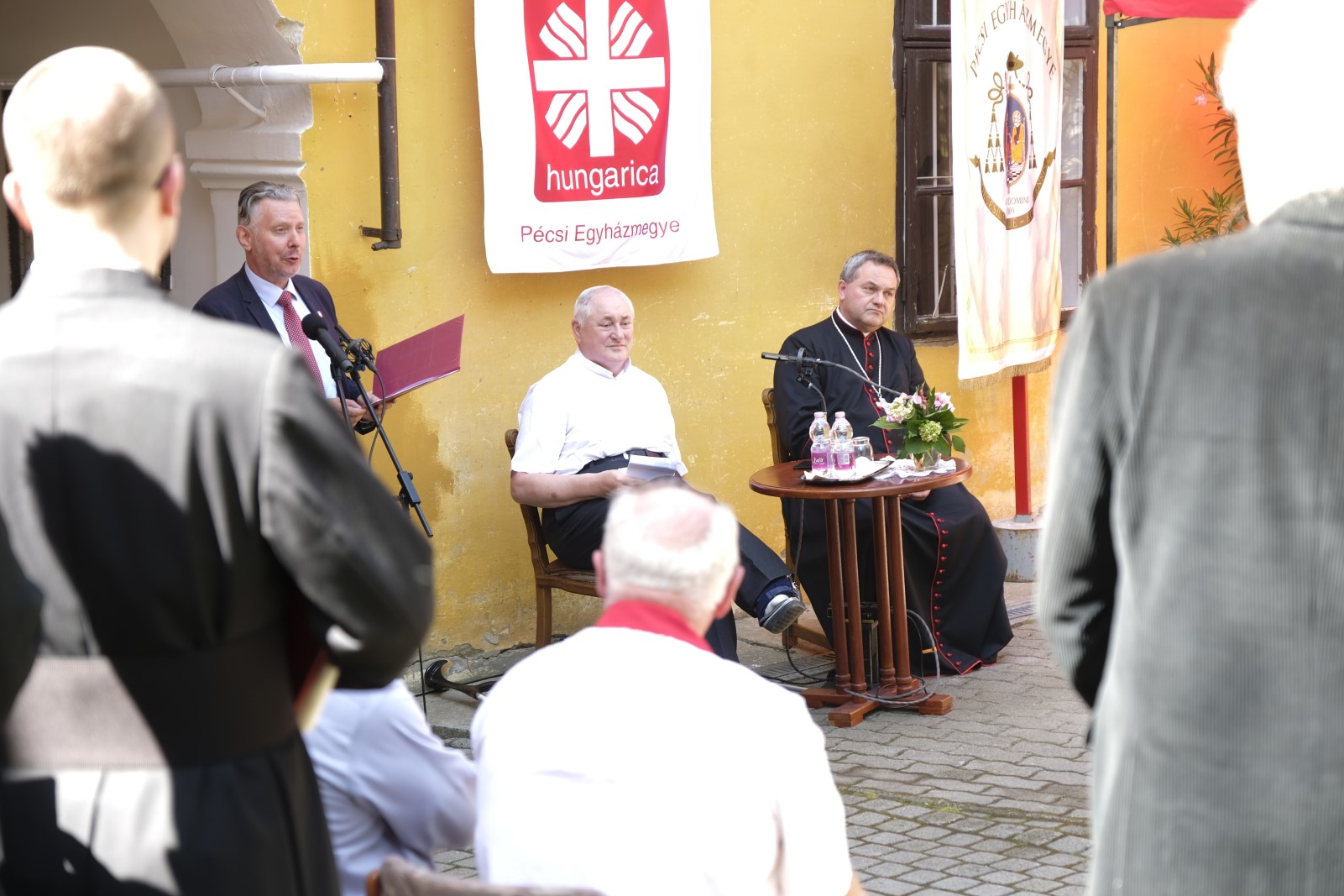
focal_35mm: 84
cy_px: 450
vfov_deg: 16.3
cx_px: 667
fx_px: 3135
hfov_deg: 24.2
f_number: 2.8
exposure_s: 1/60
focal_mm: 55
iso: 100
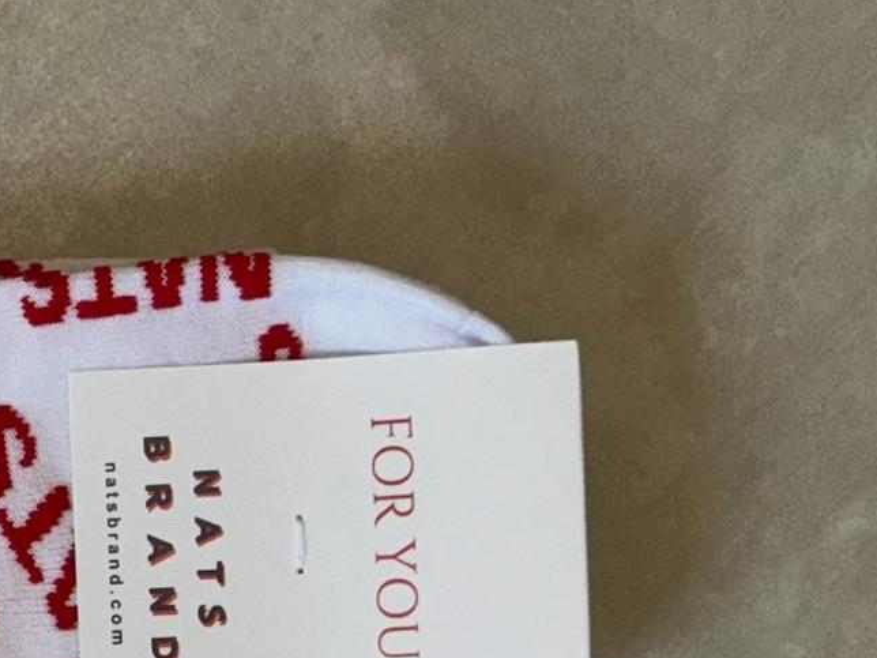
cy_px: 1016
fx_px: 3775
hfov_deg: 12.8
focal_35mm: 149
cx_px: -279
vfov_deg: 9.6
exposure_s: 1/540
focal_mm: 6.76
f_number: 1.78
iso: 50
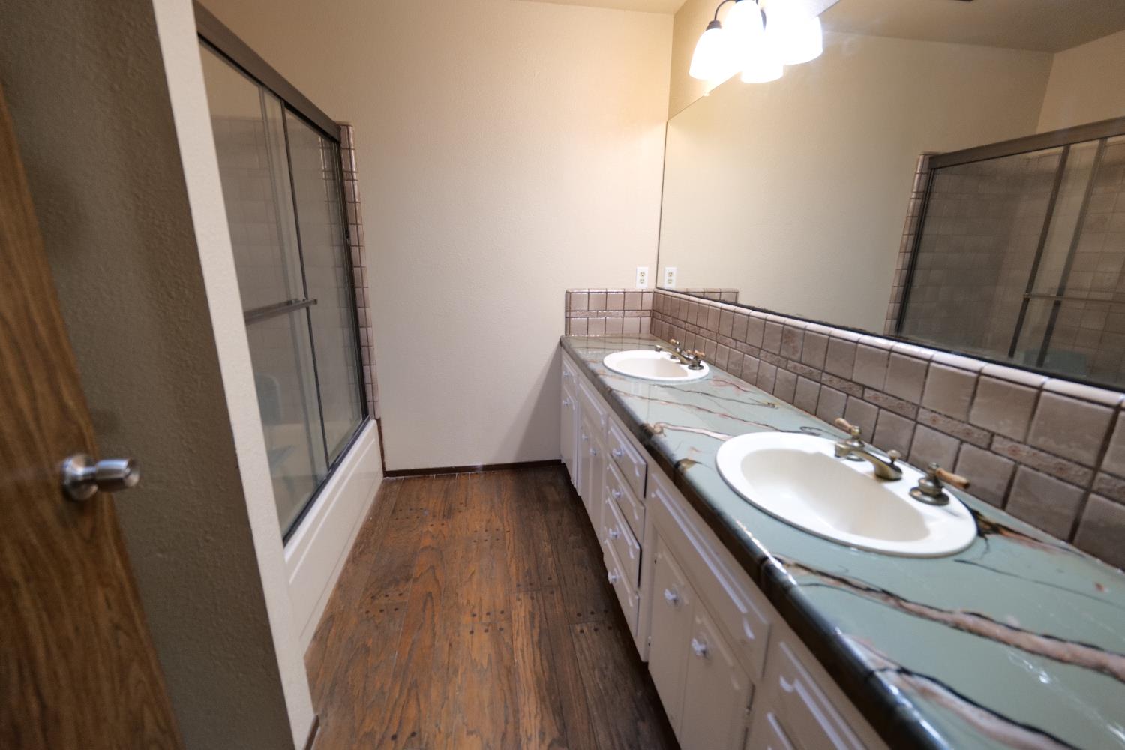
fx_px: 437
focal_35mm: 14
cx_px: 562
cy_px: 375
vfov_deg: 81.2
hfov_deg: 104.3
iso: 2000
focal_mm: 14
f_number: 4
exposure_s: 1/60
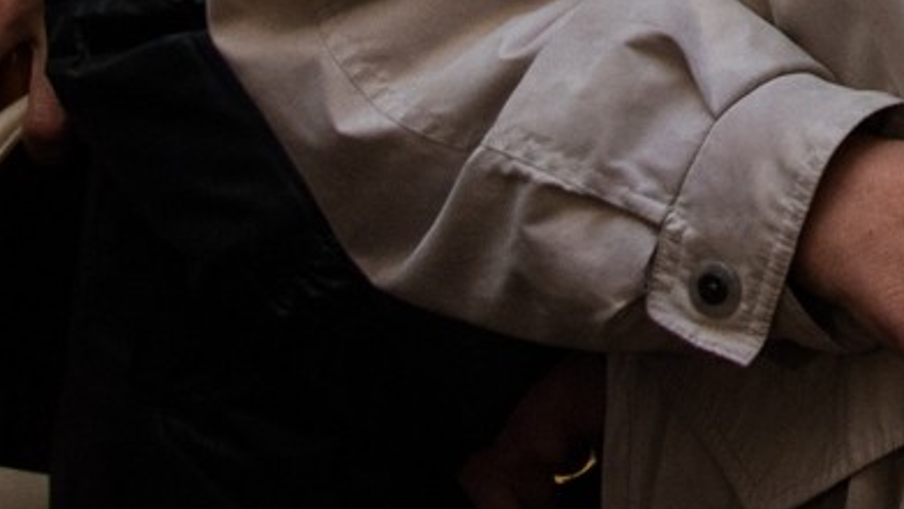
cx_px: 1732
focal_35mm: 231
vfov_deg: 5.1
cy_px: -745
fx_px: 5538
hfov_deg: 8.9
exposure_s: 1/50
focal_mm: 45
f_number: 4.2
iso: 1250
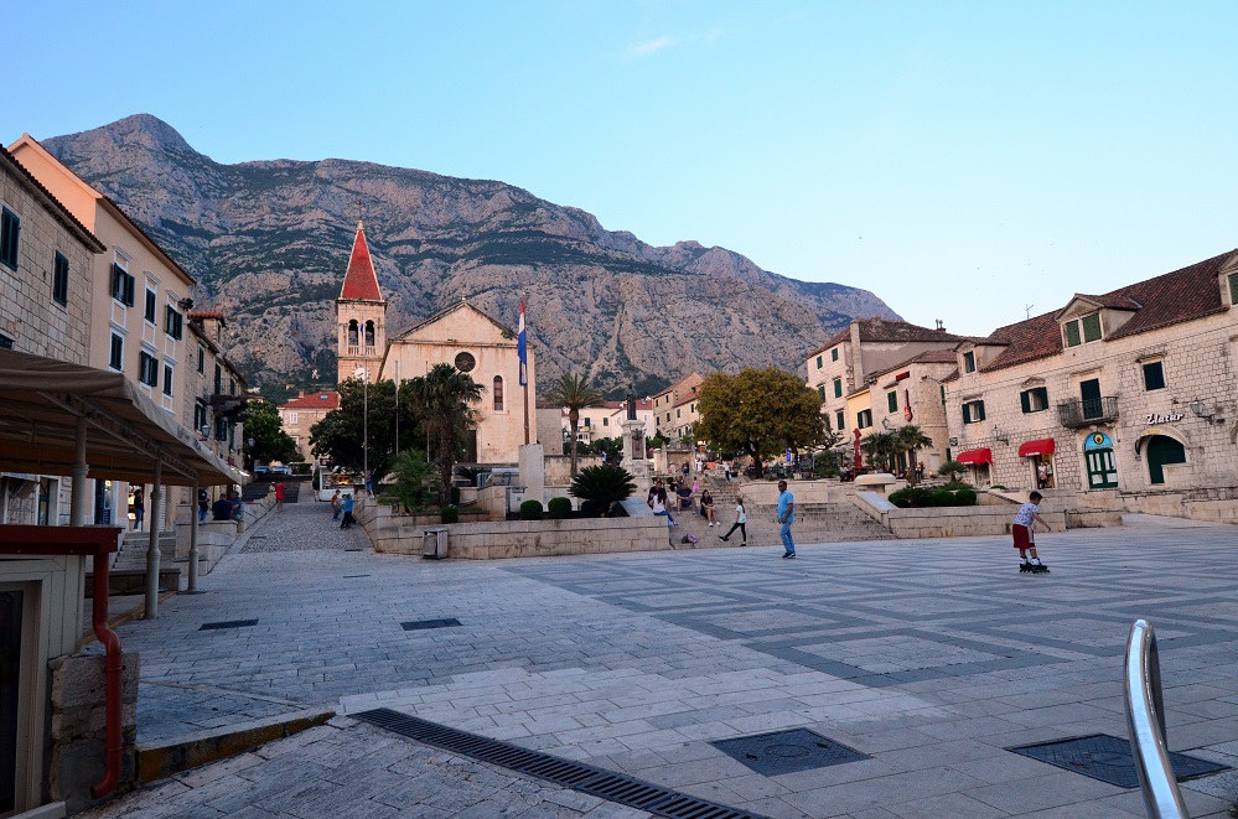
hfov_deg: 77.5
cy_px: 410
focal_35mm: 22
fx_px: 772
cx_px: 619
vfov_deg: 55.9
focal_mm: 15
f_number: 6.3
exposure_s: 1/125
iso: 800
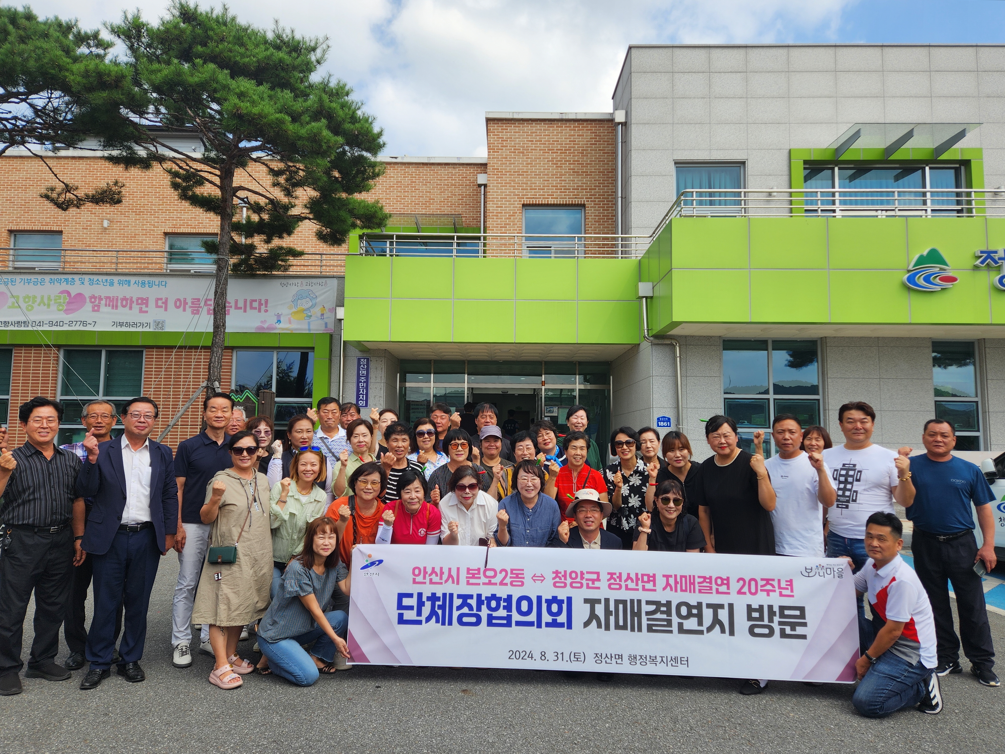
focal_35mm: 23
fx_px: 668
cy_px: 377
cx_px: 502
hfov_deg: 73.9
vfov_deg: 58.9
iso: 20
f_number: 1.8
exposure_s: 1/1117
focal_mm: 5.4
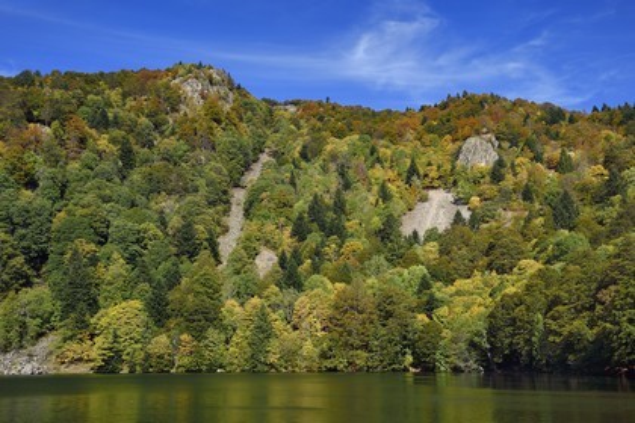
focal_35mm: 38
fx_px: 670
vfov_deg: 35.1
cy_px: 212
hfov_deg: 50.7
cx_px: 318
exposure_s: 1/250
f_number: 11
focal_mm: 38
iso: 200
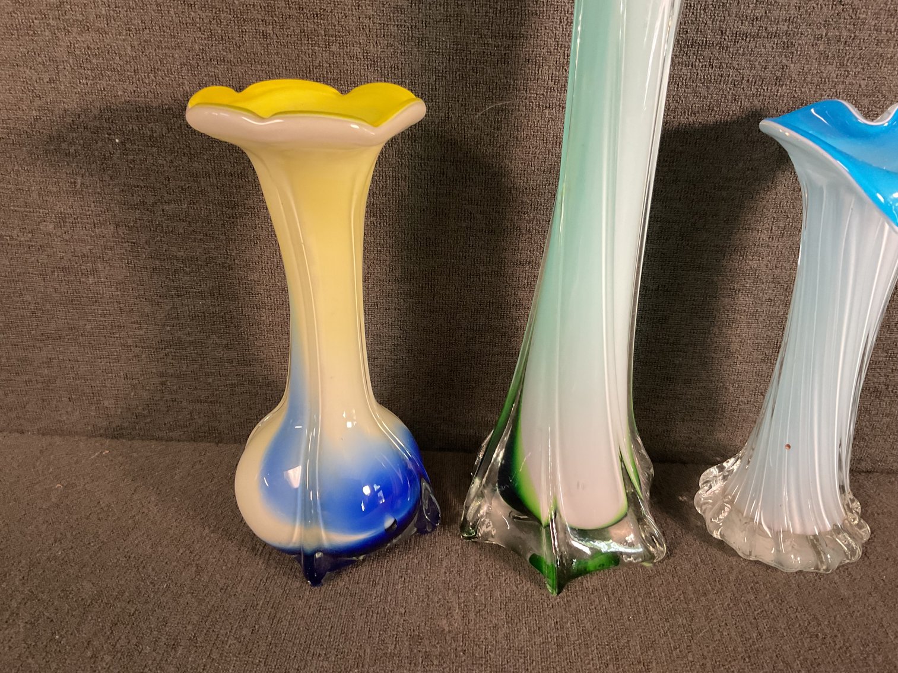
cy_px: 336
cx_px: 449
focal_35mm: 29
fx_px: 752
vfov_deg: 48.2
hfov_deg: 61.7
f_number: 1.8
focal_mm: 3
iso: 250
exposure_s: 1/40
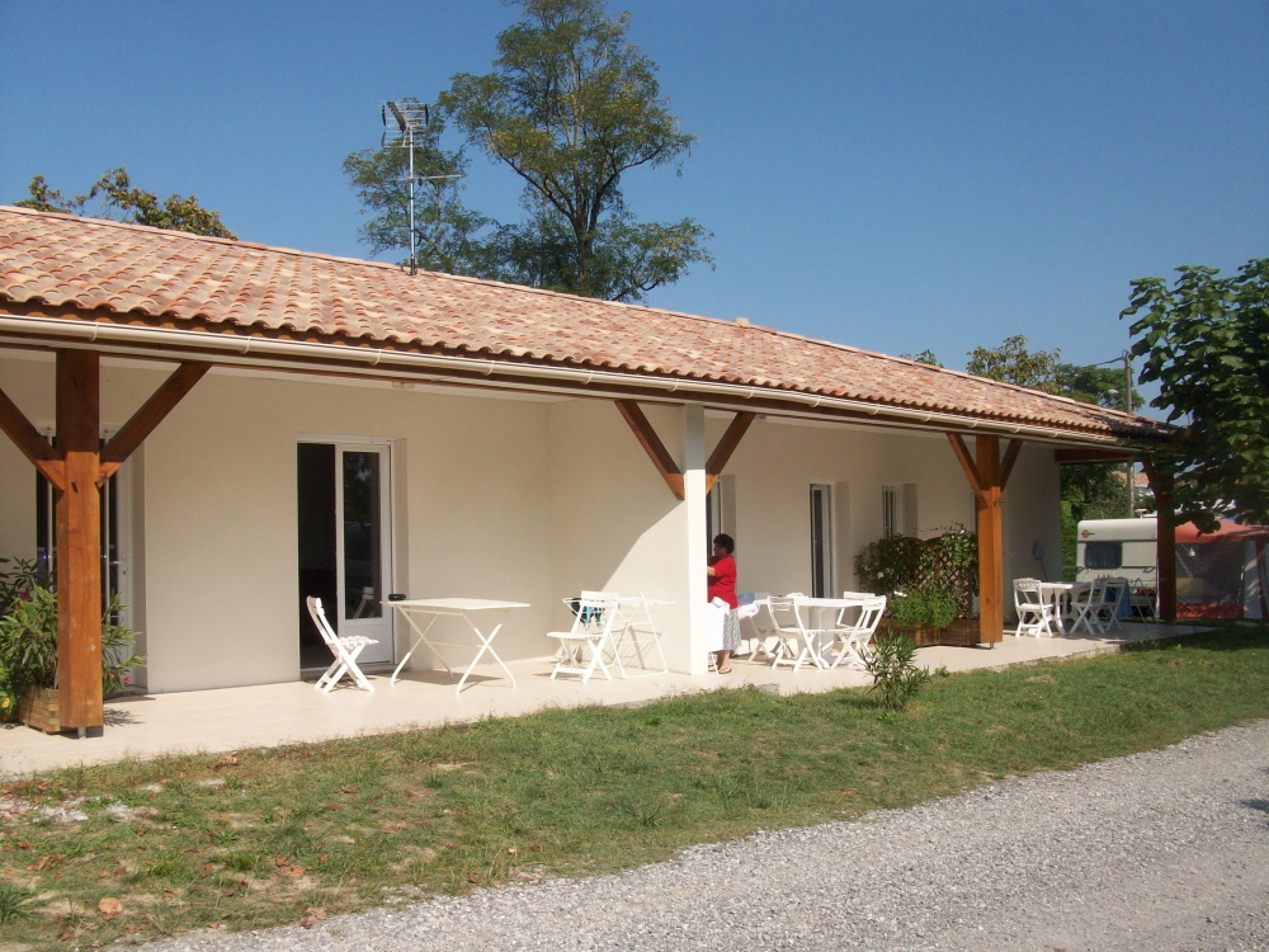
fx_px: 1246
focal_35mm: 34
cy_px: 476
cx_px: 634
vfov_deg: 41.8
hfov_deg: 54.0
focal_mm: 5.7
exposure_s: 1/471
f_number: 5.5
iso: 64
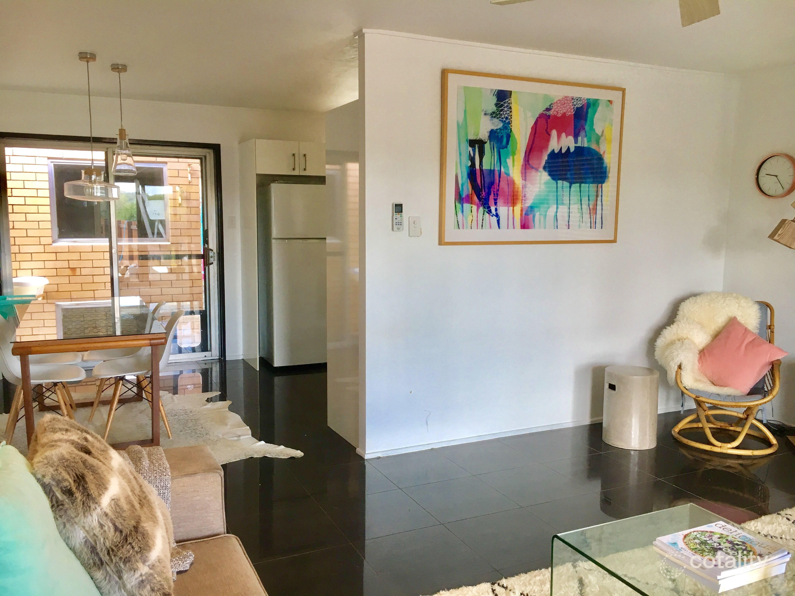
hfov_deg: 61.7
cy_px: 298
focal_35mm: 29
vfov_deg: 48.2
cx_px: 398
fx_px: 666
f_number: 2.2
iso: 32
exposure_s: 1/33
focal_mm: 4.15
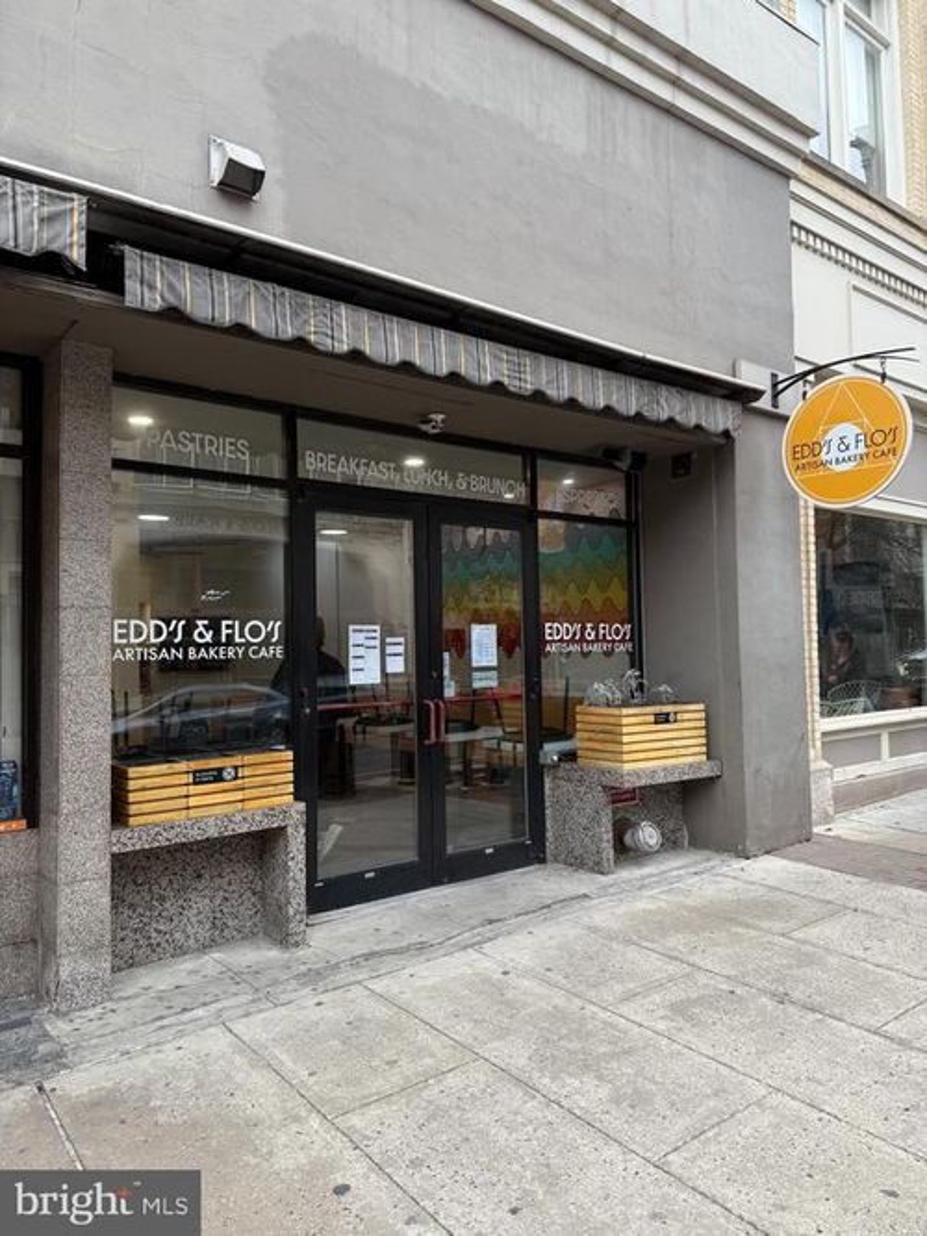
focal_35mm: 24
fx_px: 857
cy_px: 618
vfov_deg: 71.6
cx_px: 464
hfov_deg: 56.8
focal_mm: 6.76
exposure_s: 1/356
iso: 80
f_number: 1.78
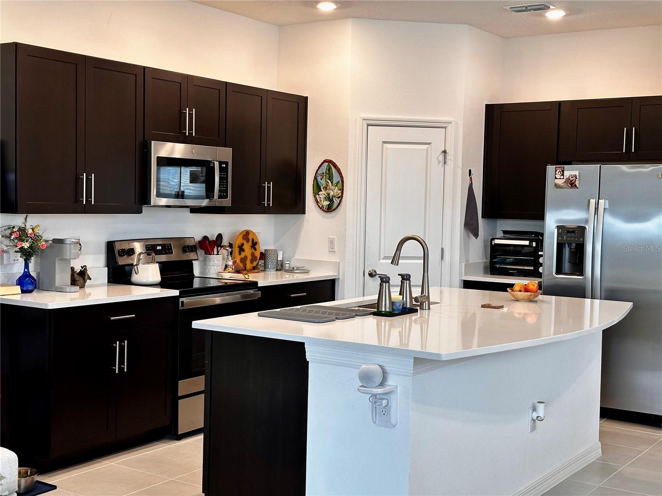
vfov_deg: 30.3
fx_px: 918
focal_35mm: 48
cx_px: 331
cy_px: 248
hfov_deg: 39.7
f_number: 1.78
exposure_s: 1/60
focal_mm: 6.86
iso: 80
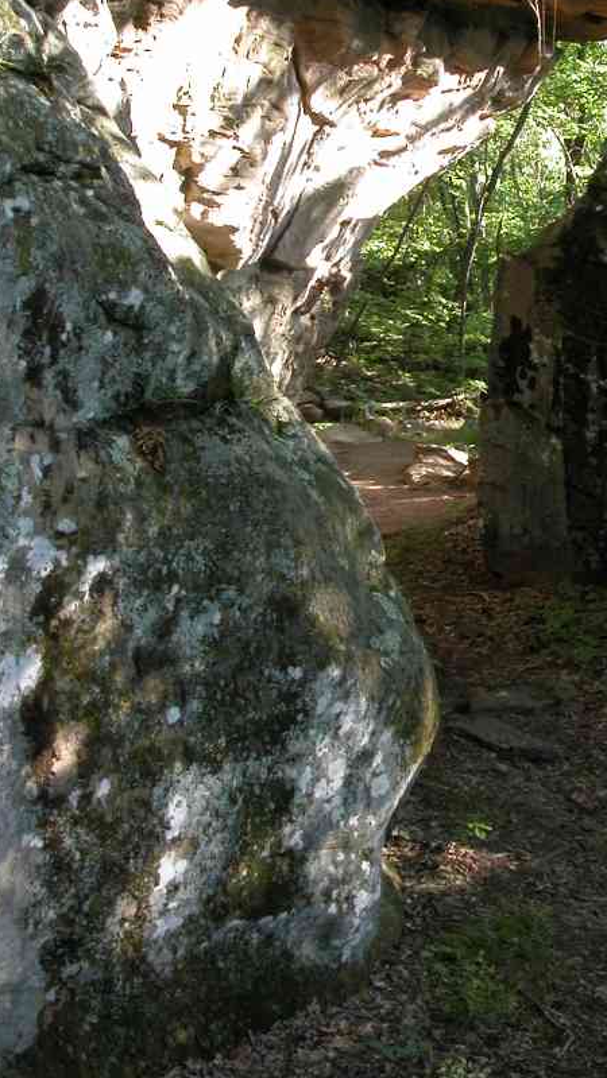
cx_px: 467
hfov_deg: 19.6
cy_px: 313
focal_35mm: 61
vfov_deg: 33.9
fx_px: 1745
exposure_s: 1/6.9
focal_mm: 8.9
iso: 100
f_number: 8
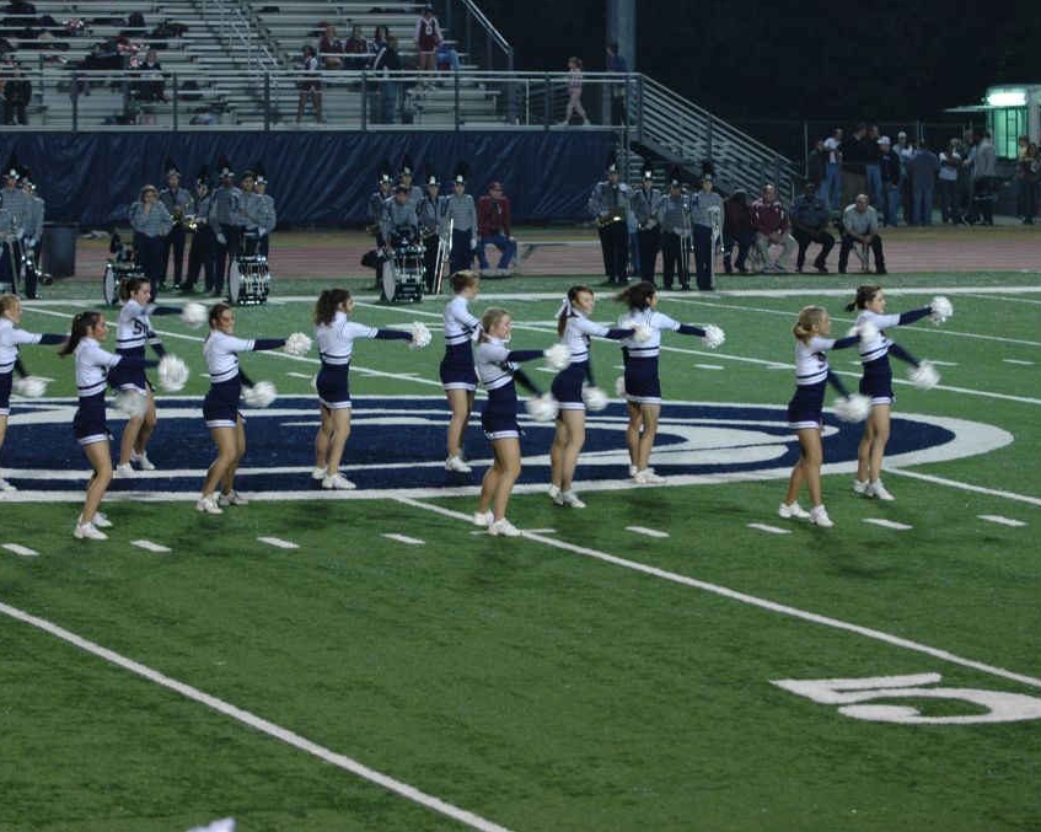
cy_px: 415
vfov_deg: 9.6
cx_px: 425
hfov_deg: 11.9
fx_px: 4976
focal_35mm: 162
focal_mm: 95
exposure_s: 1/60
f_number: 2.8
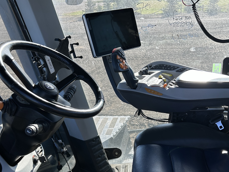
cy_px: 130
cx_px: 132
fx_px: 271
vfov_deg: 34.4
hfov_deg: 45.6
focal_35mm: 41
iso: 50
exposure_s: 1/1431
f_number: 1.5
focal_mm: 5.7
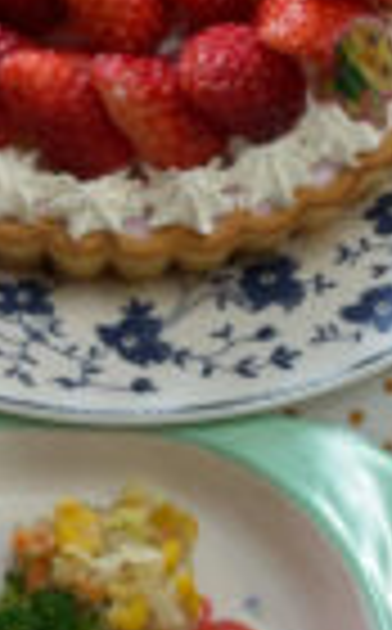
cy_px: 486
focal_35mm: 141
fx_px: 2420
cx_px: 90
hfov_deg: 9.2
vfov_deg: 14.8
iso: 64
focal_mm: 3
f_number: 1.8
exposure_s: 1/100
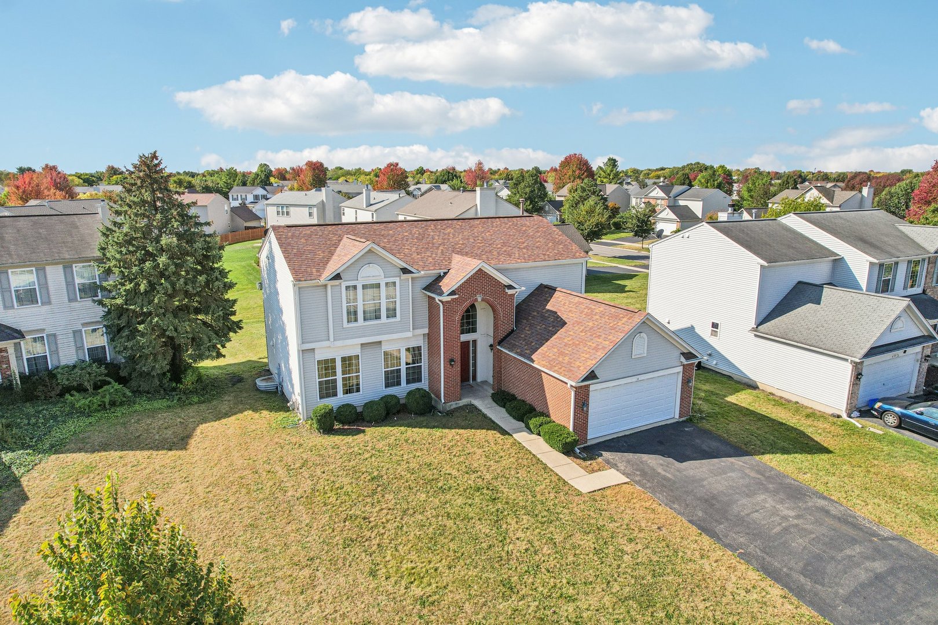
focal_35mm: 22
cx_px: 469
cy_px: 312
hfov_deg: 78.6
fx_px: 573
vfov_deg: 57.2
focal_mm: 8.4
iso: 130
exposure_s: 1/2500
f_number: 2.8
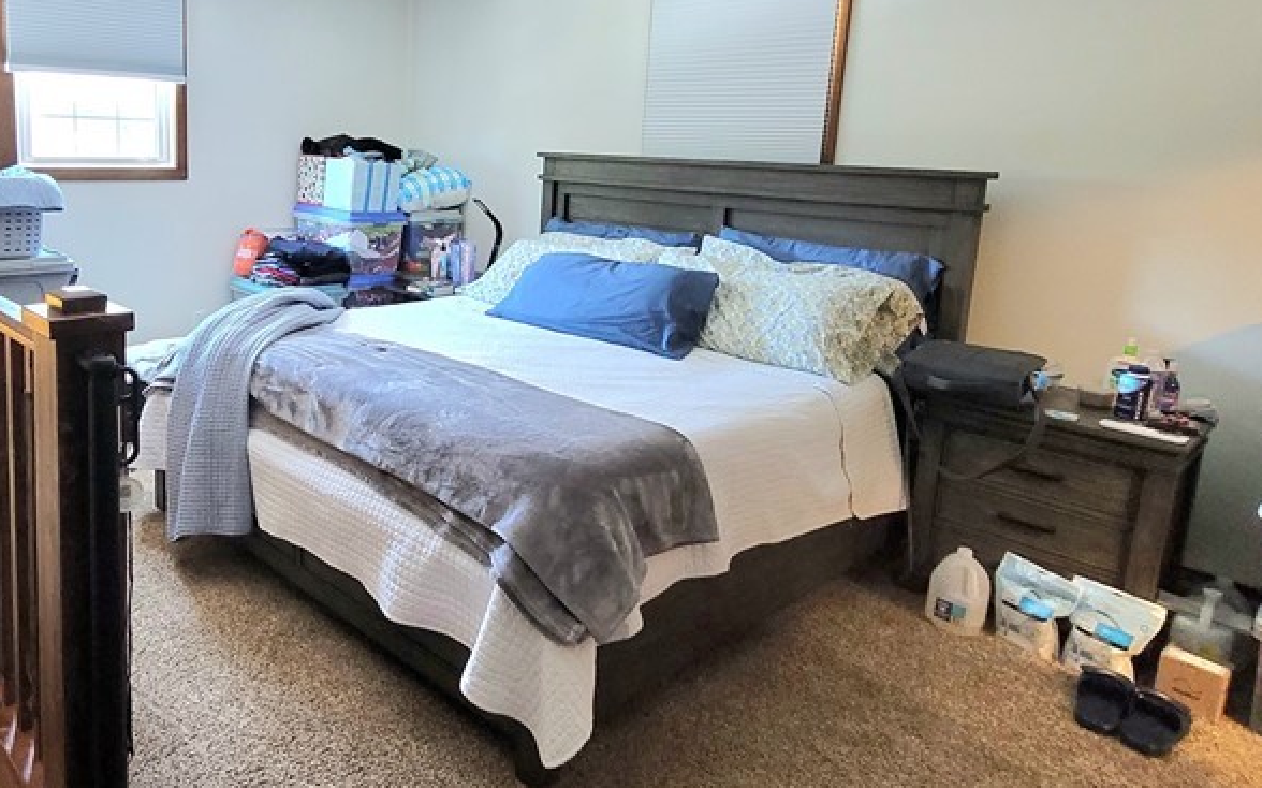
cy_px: 290
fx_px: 825
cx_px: 401
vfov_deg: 50.5
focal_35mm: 24
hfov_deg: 72.1
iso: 500
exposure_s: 1/30
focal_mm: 2.2
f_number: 2.2
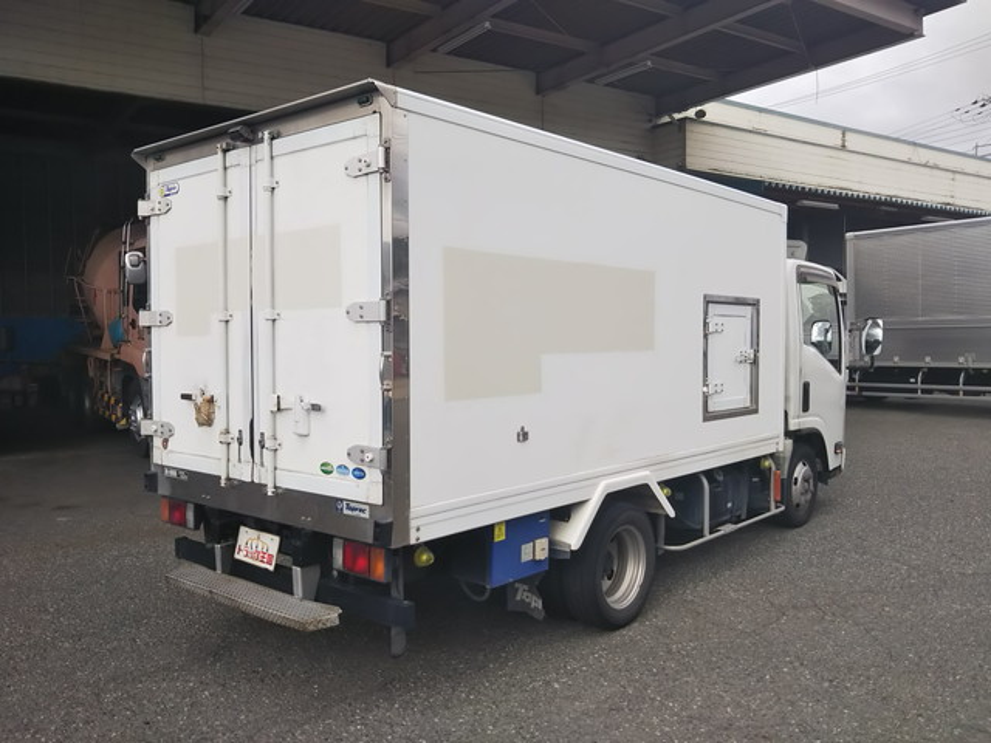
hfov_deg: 60.0
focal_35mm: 30
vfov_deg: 46.8
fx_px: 859
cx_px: 496
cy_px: 372
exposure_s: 1/494
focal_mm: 4
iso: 20
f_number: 2.2
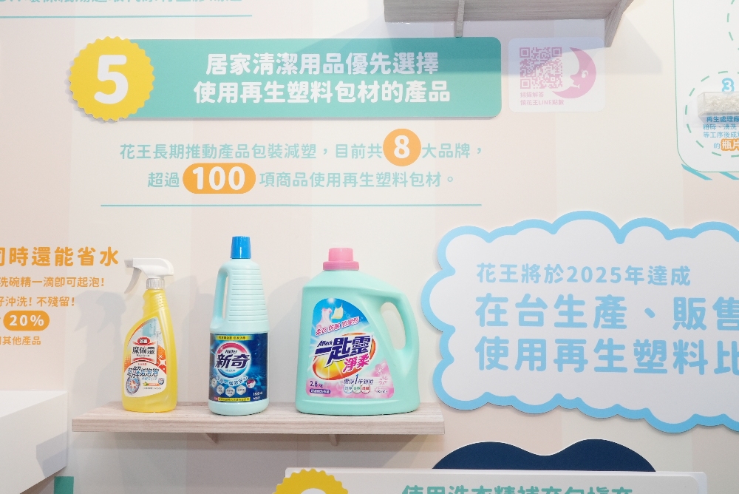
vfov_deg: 42.4
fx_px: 637
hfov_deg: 60.3
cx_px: 370
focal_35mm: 31
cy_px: 247
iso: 5000
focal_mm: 31
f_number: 20
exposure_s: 1/125
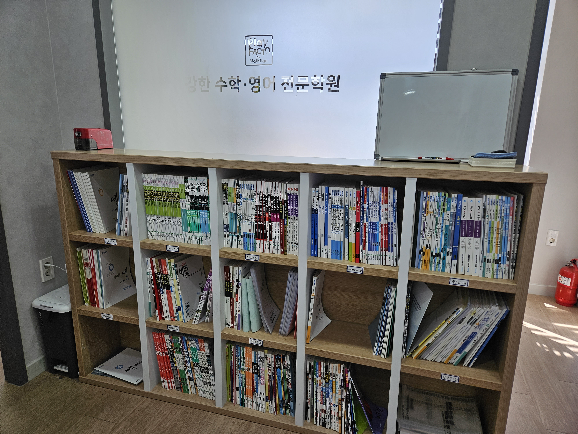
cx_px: 289
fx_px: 384
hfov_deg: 73.9
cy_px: 217
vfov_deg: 58.9
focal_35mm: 23
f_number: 1.8
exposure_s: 1/120
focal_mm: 5.4
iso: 40
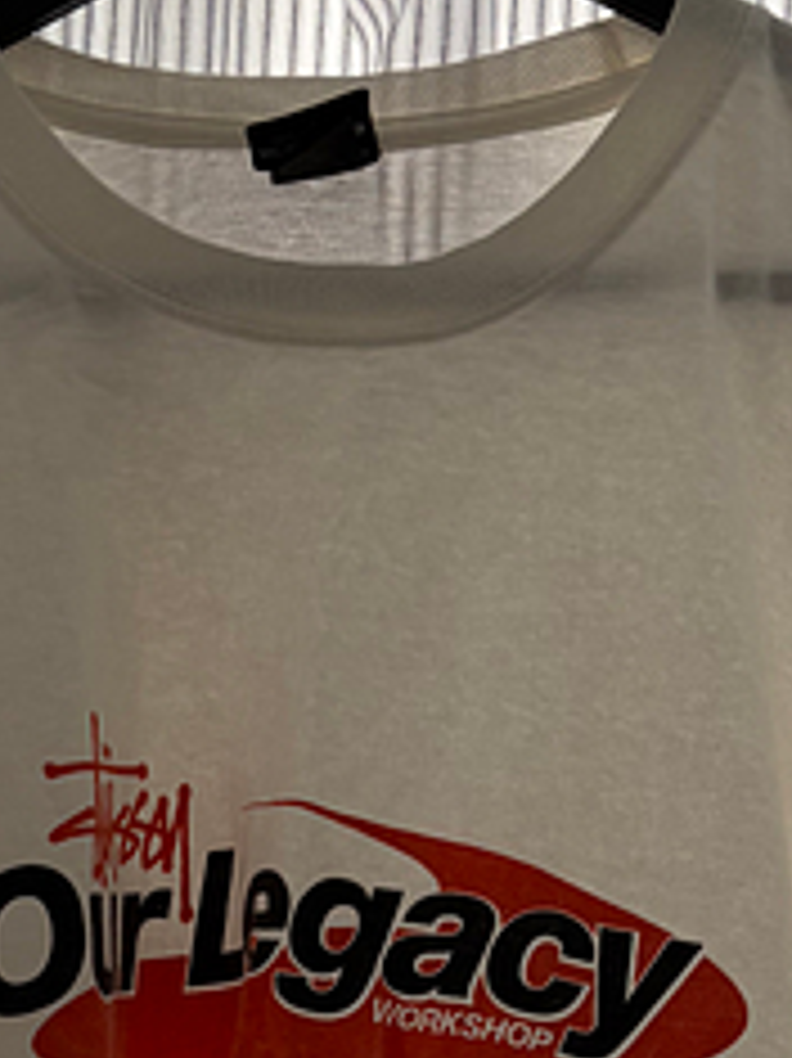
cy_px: 1337
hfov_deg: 17.7
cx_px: 209
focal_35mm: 83
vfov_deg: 21.5
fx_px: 2534
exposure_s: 1/120
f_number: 1.6
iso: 80
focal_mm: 5.96
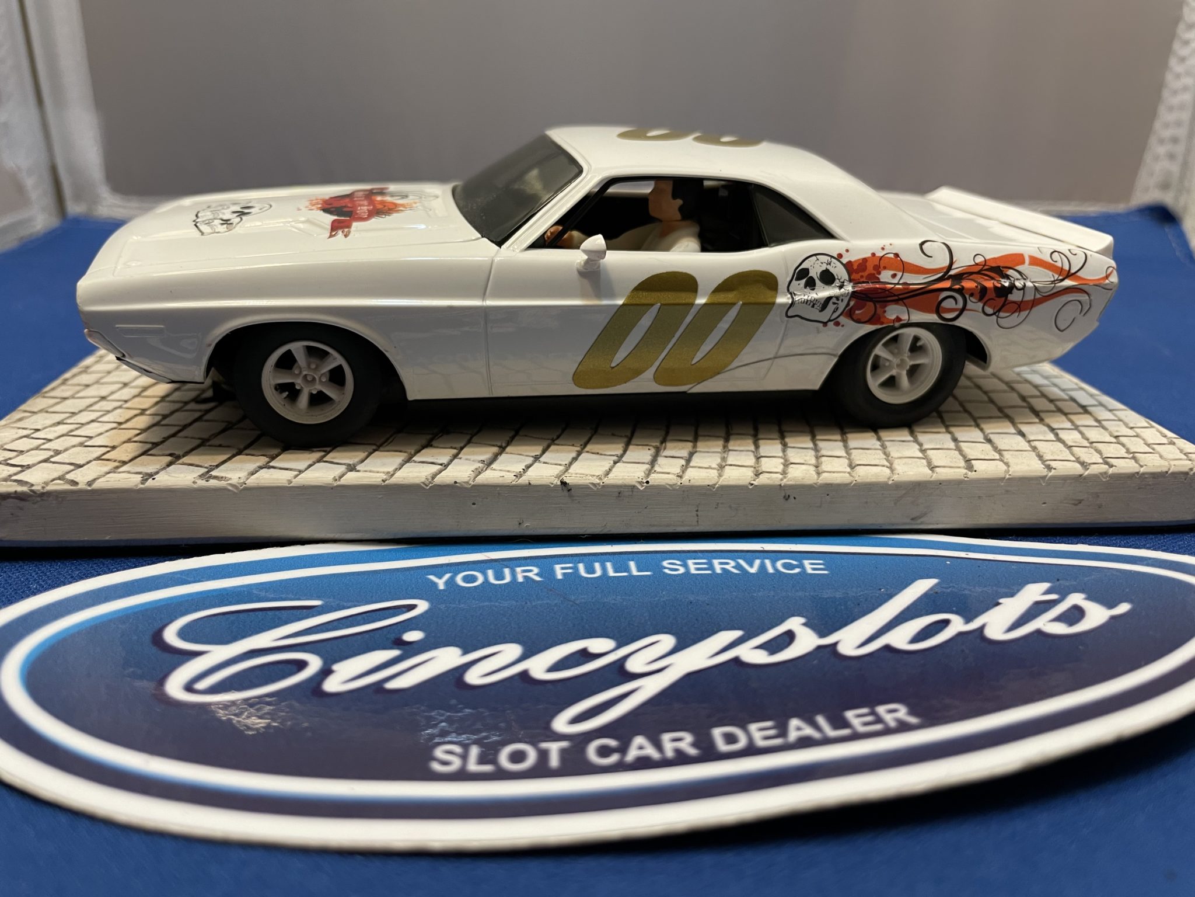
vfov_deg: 53.1
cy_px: 448
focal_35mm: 26
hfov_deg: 67.3
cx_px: 598
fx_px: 898
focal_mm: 4.2
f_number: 1.6
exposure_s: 1/60
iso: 80
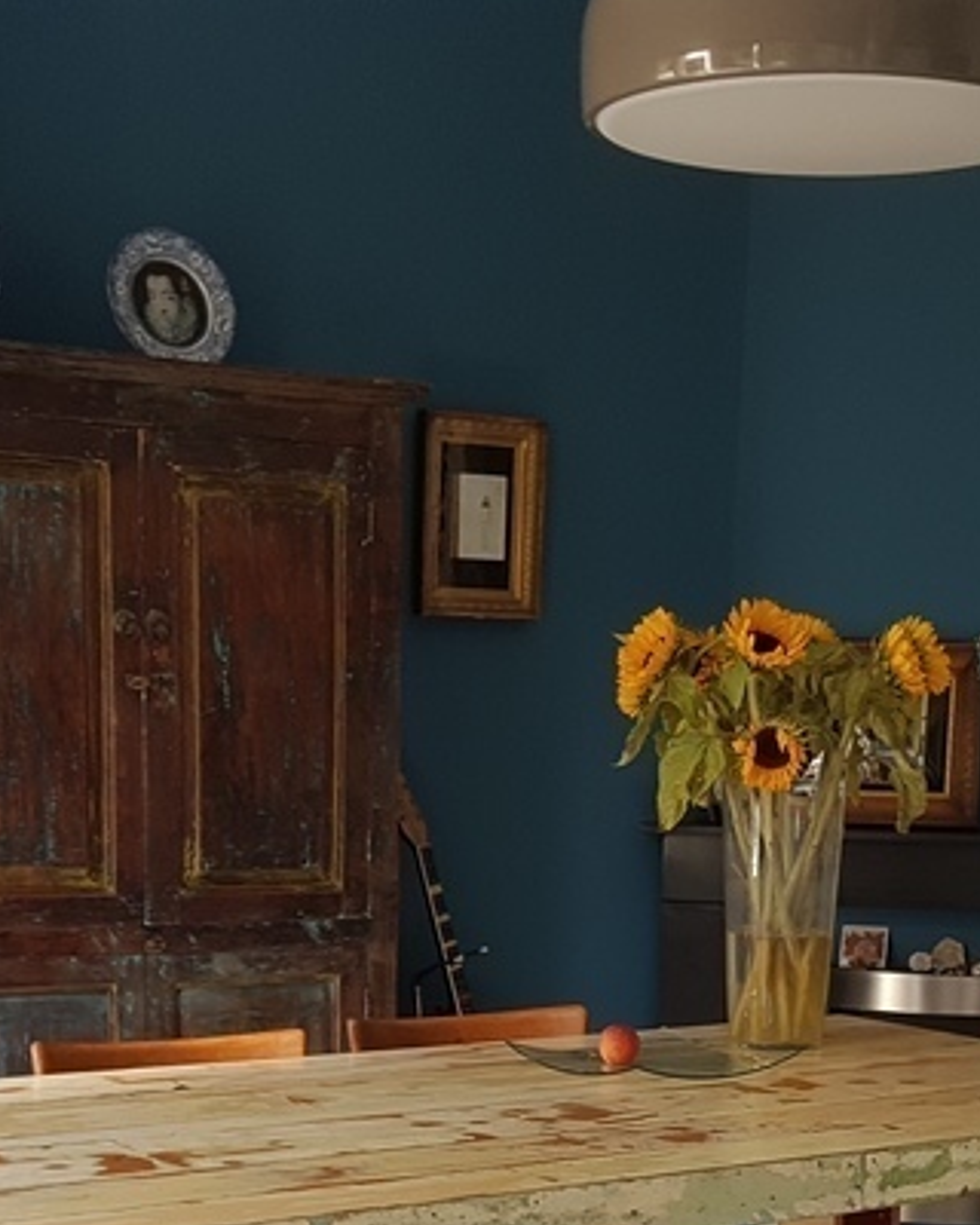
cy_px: 1167
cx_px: 533
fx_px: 2357
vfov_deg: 27.8
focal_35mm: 65
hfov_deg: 23.5
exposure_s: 1/100
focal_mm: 4.2
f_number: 1.7
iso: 80
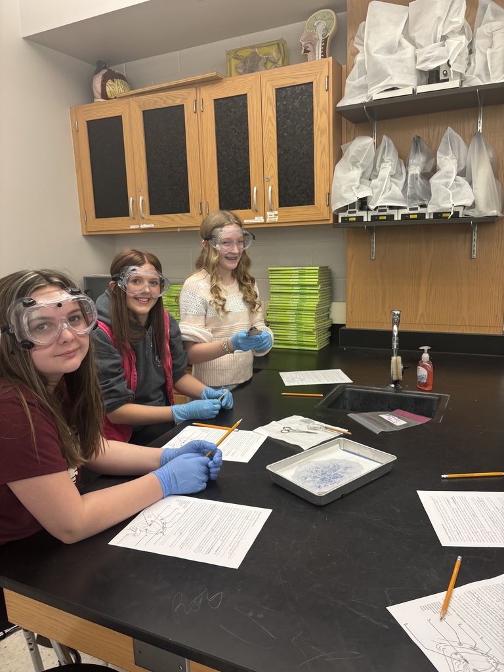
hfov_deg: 53.1
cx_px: 252
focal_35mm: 26
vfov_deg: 67.3
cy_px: 336
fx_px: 505
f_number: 1.6
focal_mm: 5.96
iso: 125
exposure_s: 1/60
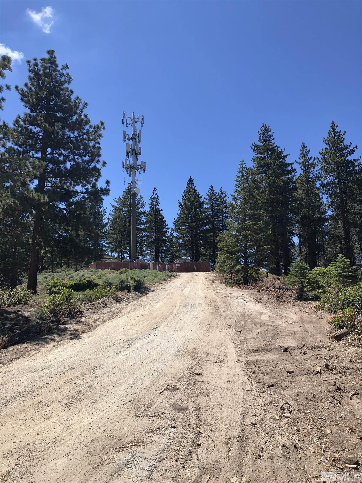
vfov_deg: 63.4
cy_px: 242
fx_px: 390
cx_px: 181
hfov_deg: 49.7
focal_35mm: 28
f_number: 1.8
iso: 20
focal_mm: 3.99
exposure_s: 1/1946
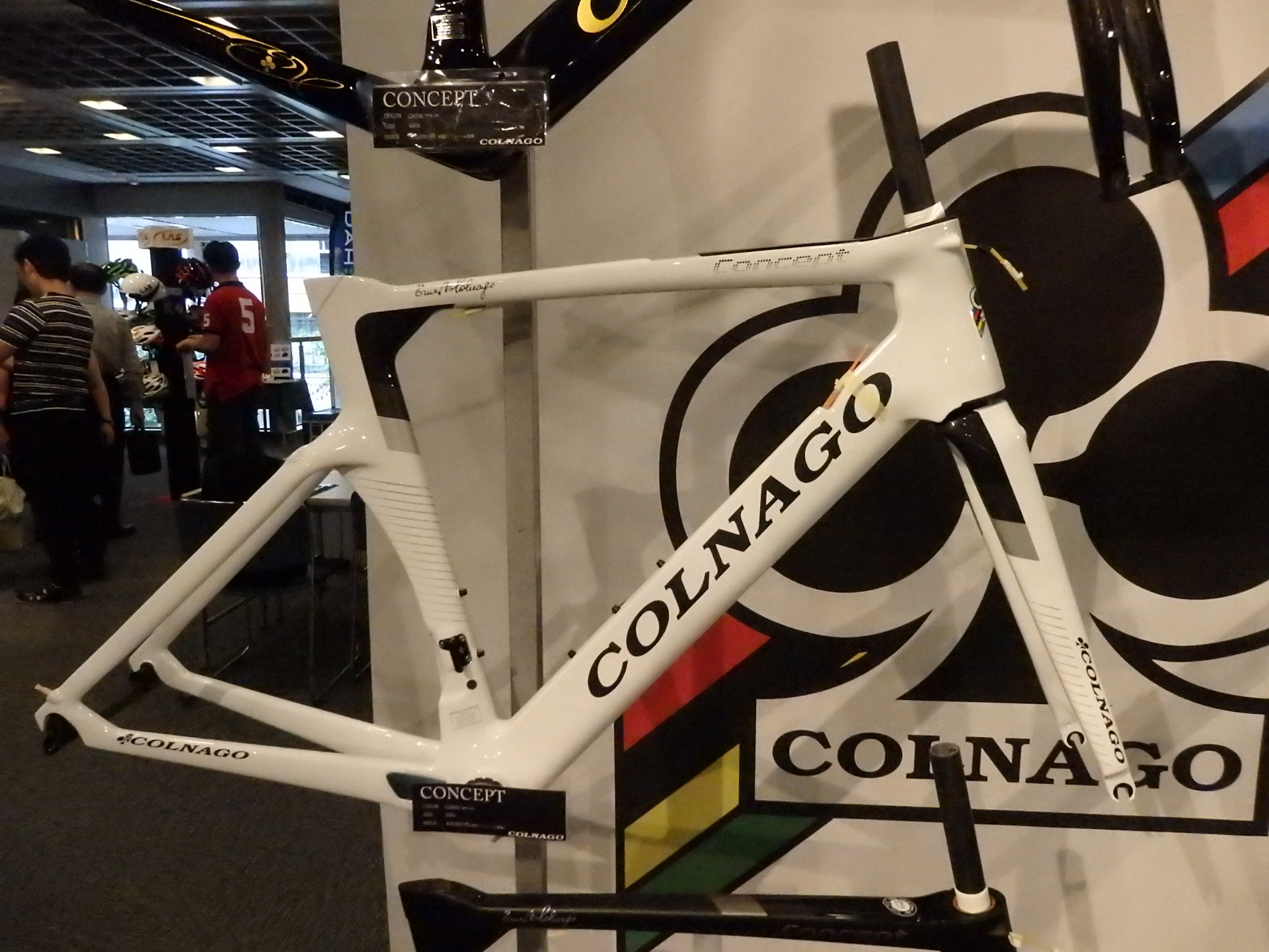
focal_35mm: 25
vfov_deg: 54.9
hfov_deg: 69.4
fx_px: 916
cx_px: 634
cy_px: 476
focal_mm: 4.5
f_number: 3
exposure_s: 1/500
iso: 3200
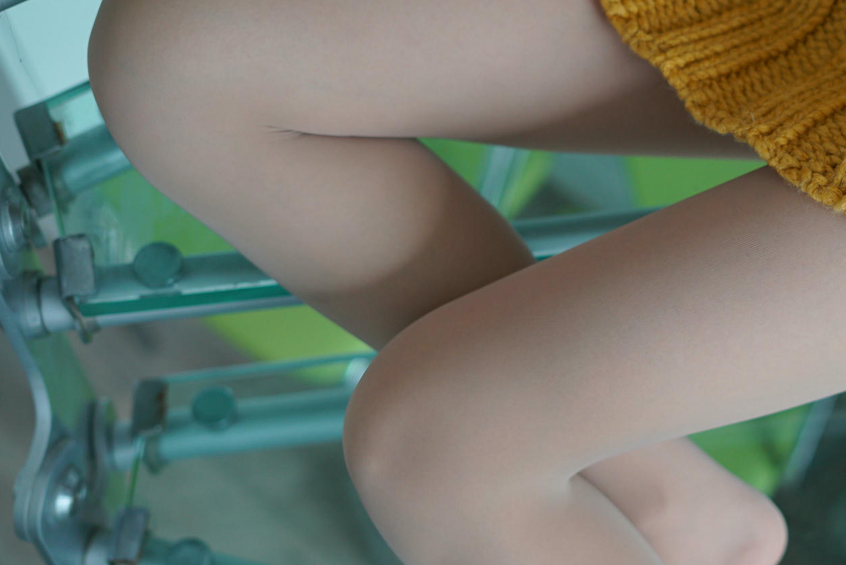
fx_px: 1999
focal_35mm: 85
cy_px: 241
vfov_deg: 16.1
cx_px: 712
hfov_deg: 23.4
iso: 250
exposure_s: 1/60
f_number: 2.8
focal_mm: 50
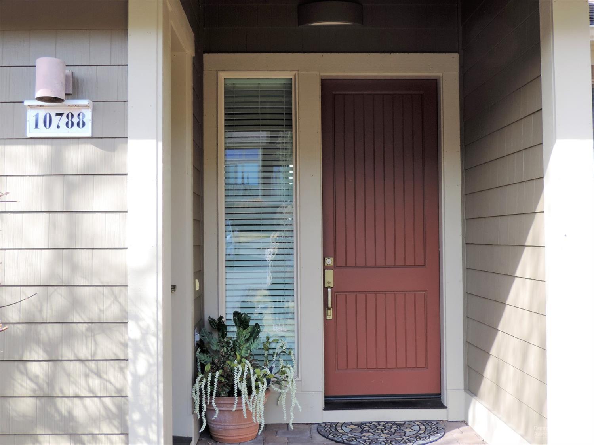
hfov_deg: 46.8
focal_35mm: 40
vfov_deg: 35.9
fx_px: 686
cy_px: 222
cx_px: 297
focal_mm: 7.1
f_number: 3.3
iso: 80
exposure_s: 1/125
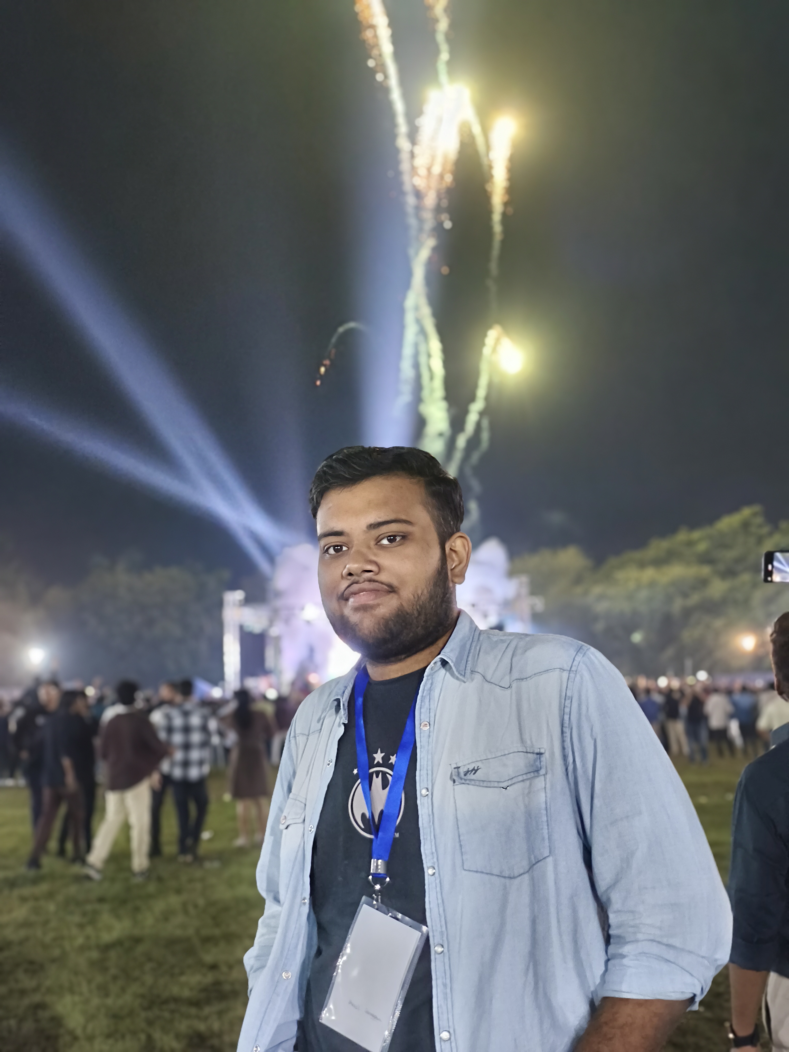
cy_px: 526
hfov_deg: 29.1
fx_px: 1520
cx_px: 394
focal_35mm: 50
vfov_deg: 38.2
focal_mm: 7.1
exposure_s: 1/33.3
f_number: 1.85
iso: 2418
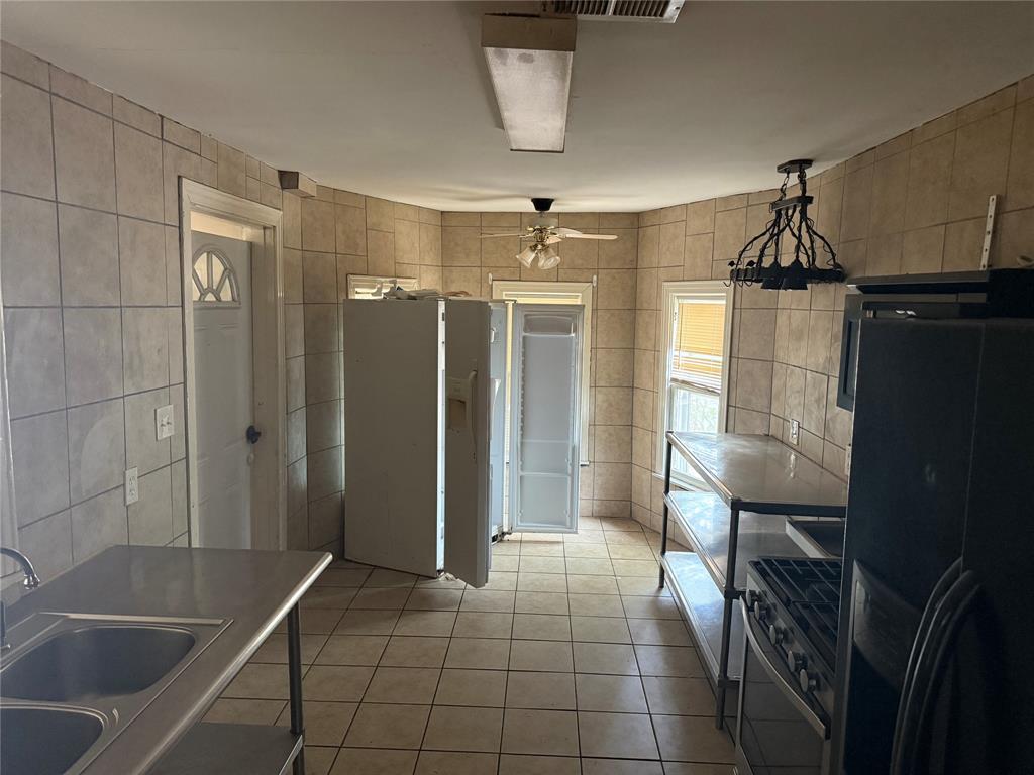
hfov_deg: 71.6
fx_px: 717
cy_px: 388
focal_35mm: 24
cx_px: 517
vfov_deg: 56.8
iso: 800
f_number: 1.78
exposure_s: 1/48
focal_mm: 6.76
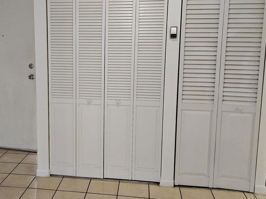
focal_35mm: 44
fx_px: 338
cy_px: 90
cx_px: 86
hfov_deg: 42.3
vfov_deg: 32.8
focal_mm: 5.4
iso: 100
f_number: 1.8
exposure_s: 1/40
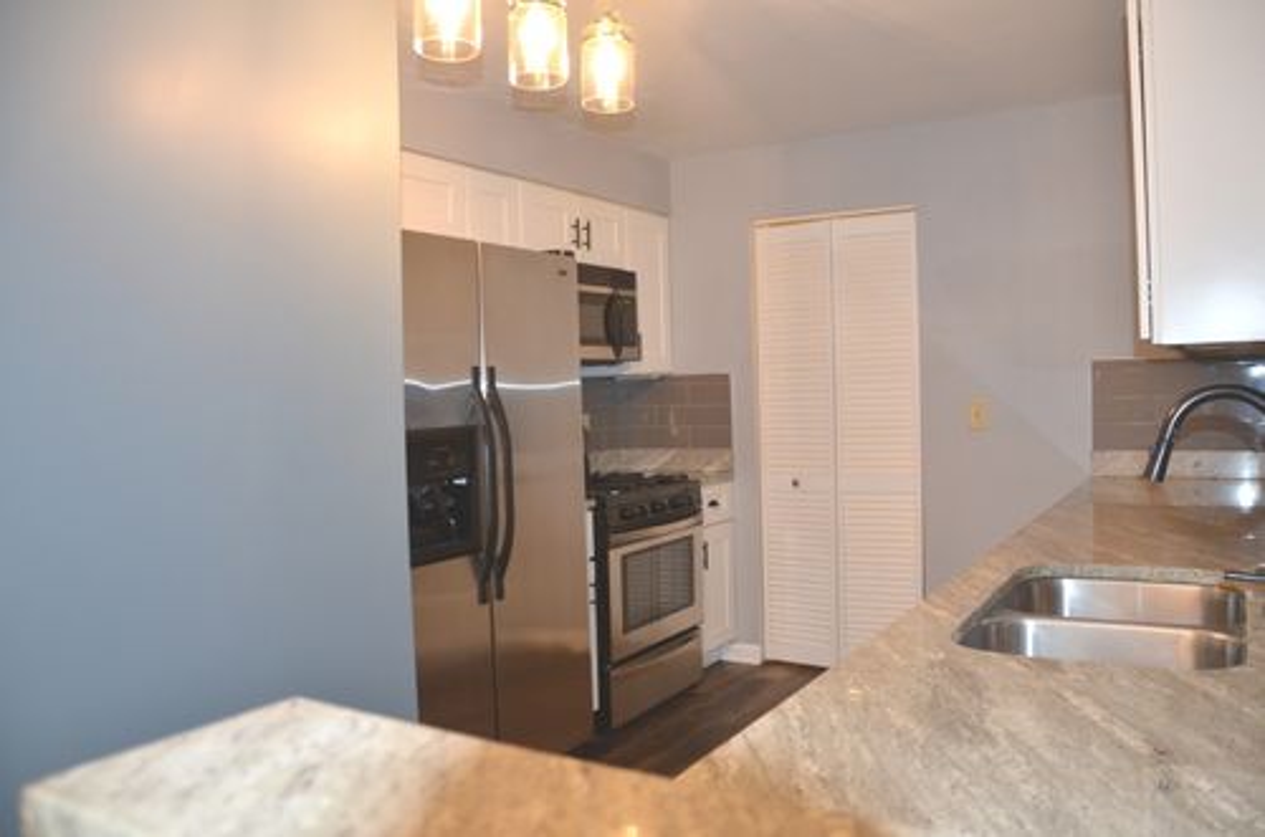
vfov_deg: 47.7
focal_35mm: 27
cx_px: 632
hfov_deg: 67.5
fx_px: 947
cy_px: 418
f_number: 3.5
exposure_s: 1/60
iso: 800
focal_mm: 18
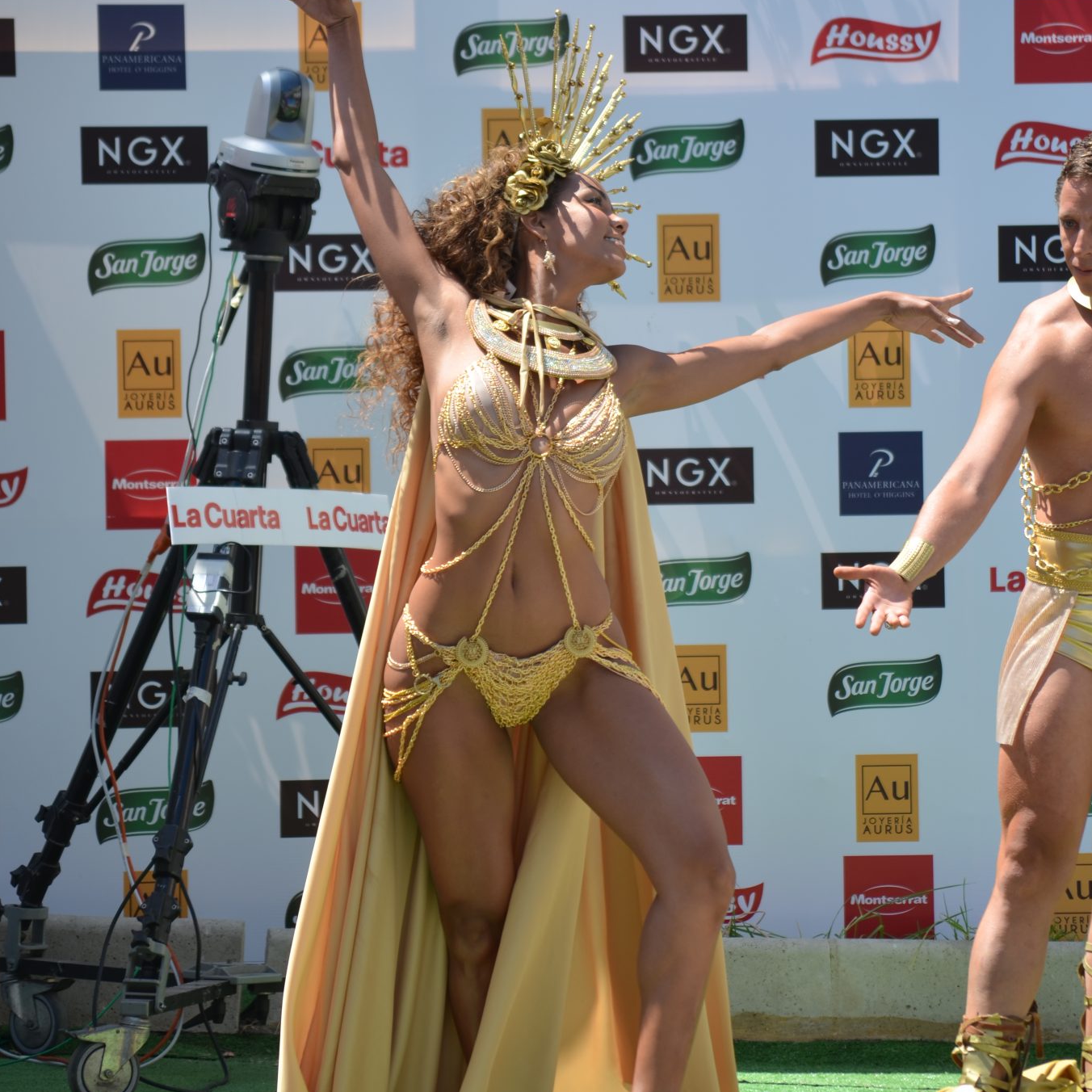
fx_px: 8387
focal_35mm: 235
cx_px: 546
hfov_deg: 7.4
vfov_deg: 7.4
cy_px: 522
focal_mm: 122
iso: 100
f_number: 4.8
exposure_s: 1/400
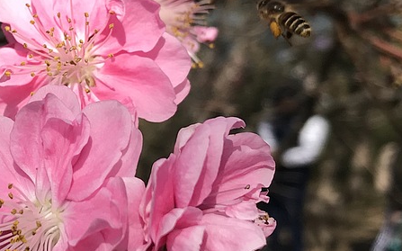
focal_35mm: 85
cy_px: 67
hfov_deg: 23.9
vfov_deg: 15.3
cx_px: 59
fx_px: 931
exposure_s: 1/1350
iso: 20
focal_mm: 3.99
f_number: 1.8
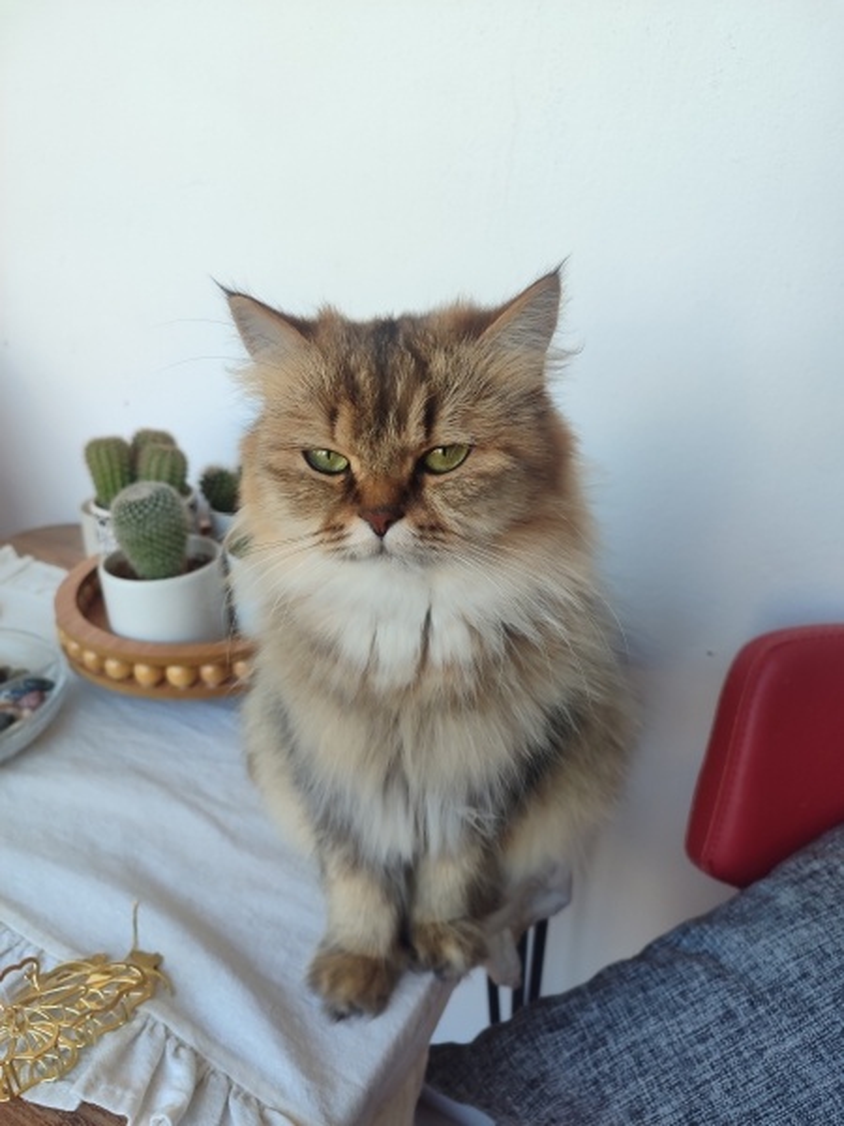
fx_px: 813
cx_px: 422
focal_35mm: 25
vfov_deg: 69.4
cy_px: 563
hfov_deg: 54.9
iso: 135
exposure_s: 1/100
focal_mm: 5.95
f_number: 1.89
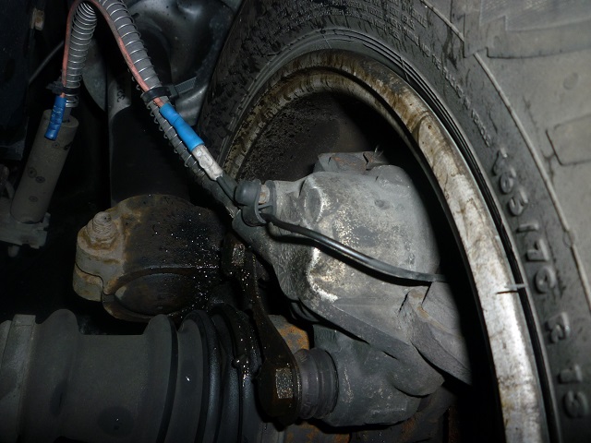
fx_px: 495
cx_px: 296
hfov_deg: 61.7
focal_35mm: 29
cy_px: 222
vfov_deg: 48.2
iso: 100
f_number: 4
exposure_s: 1/125
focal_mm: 5.2
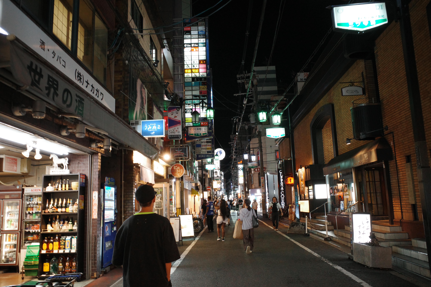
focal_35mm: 28
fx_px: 335
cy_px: 144
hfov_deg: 65.5
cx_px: 216
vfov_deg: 46.4
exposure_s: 1/60
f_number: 3.2
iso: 2500
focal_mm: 18.3
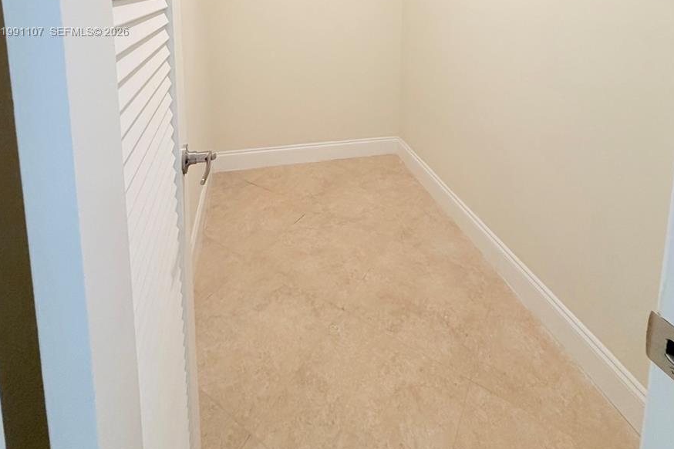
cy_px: 32
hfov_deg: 84.0
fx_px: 374
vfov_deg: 53.0
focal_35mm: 20
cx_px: 332
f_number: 2.2
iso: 160
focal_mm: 2.22
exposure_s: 1/60
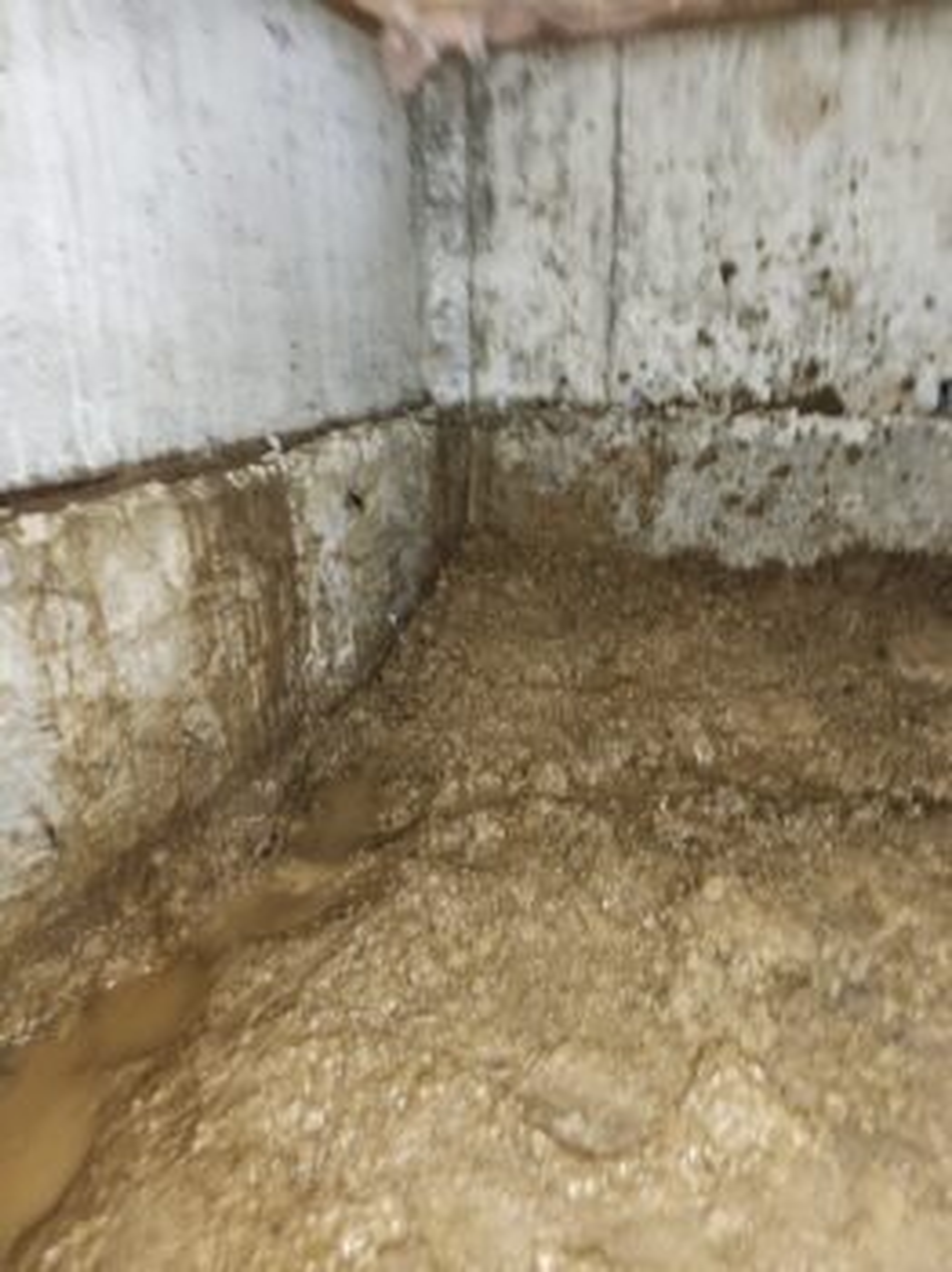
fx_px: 844
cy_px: 636
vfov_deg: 74.0
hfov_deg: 58.8
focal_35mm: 23
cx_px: 476
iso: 125
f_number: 1.8
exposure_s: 1/17
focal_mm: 5.54
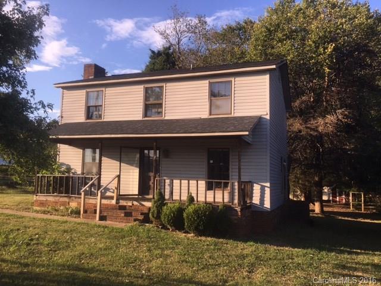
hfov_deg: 61.7
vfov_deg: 48.2
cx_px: 190
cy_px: 143
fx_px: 319
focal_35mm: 29
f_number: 2.2
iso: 25
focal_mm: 4.15
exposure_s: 1/668
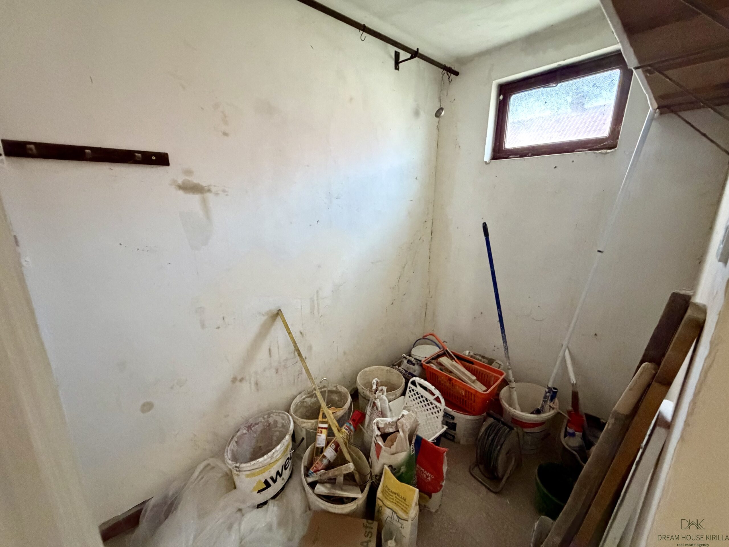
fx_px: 295
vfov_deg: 85.7
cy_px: 274
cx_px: 364
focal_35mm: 14
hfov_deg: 102.1
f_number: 2.2
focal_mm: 2.22
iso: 1000
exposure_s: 1/60
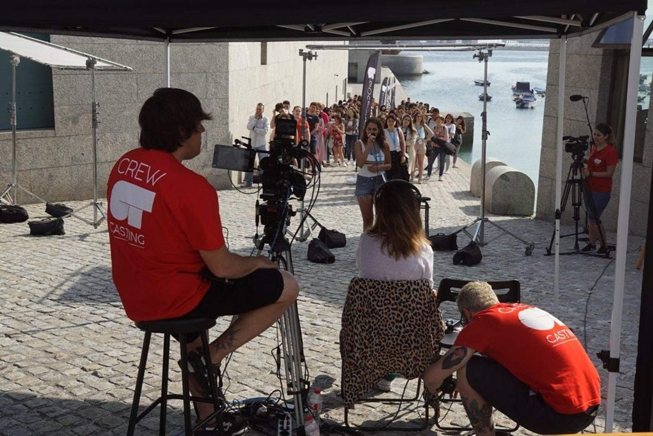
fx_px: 762
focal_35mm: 42
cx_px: 326
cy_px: 218
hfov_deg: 46.4
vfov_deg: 31.9
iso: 100
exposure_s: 1/200
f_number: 8
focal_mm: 28
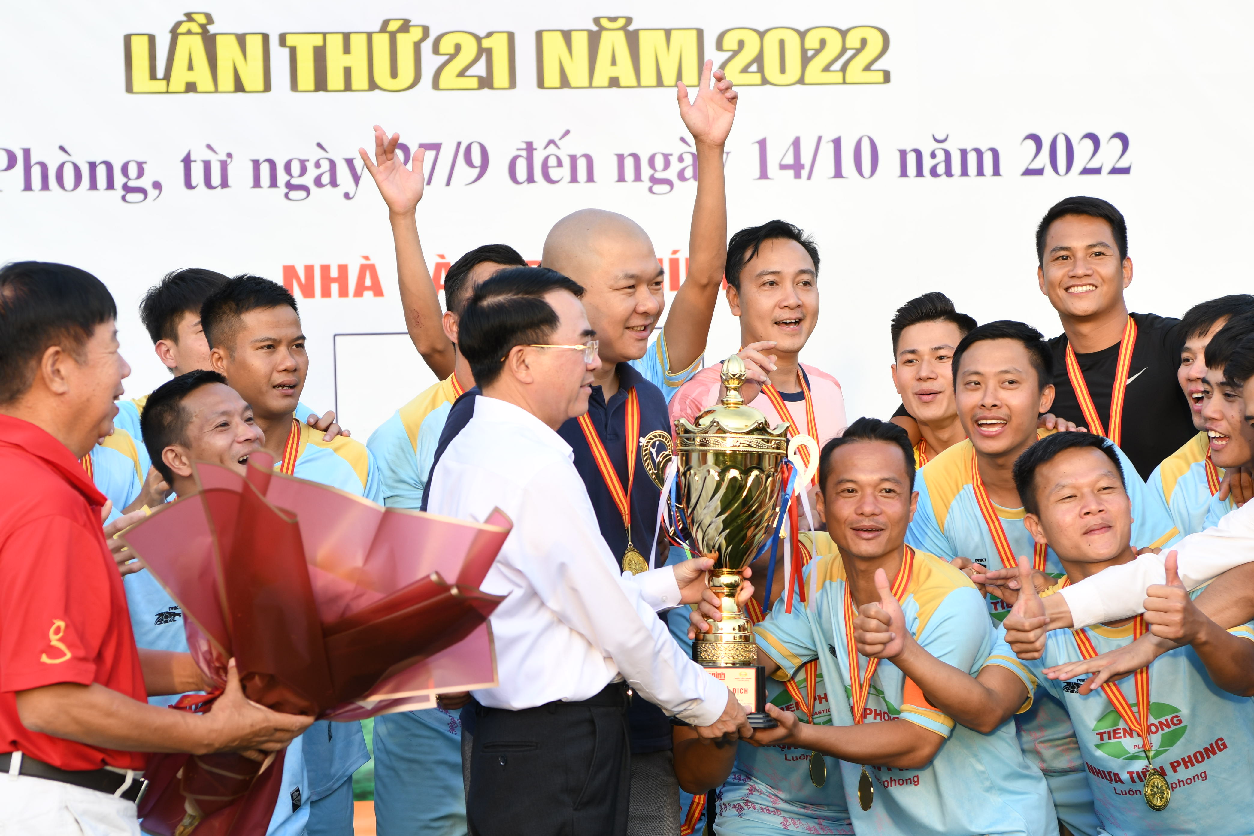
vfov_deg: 13.0
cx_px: 627
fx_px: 3657
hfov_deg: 19.5
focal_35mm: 105
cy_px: 418
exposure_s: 1/200
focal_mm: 70
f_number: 4.5
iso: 250
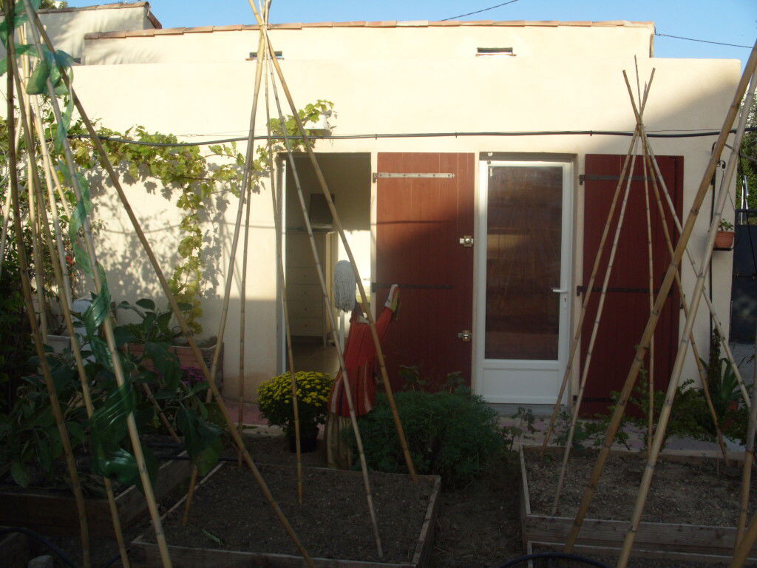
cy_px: 284
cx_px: 378
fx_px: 765
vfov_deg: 40.7
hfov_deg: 52.6
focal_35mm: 35
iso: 80
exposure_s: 1/350
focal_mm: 7.8
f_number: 5.7
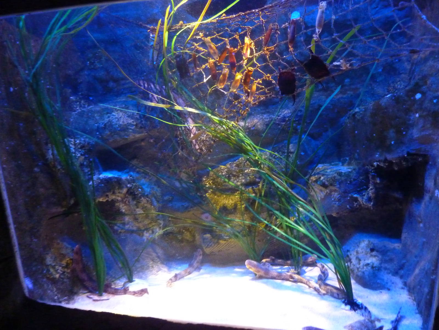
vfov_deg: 54.9
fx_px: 317
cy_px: 165
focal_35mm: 25
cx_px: 220
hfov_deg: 69.4
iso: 800
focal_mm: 4.1
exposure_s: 1/13
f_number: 3.3
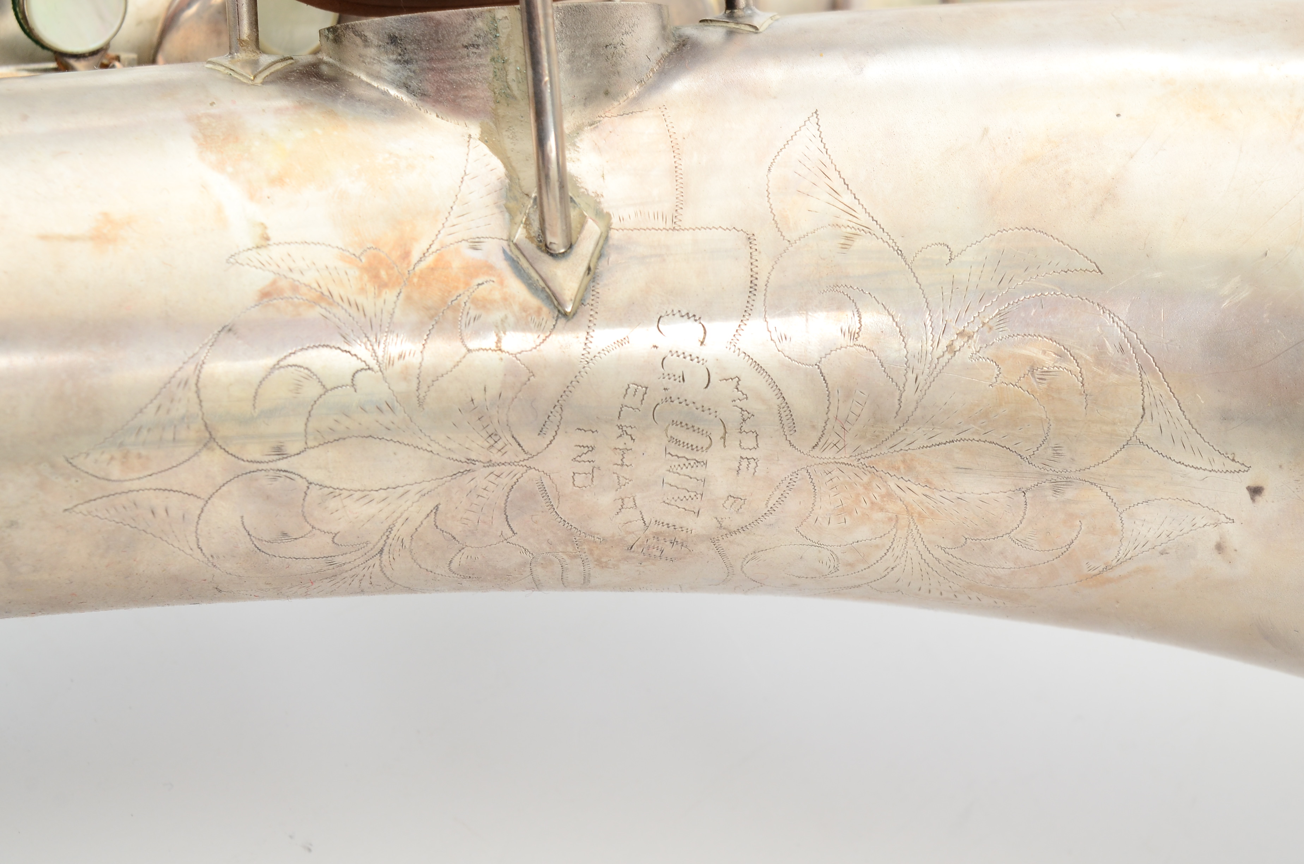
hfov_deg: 24.7
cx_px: 652
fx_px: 2982
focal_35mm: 82
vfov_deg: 16.5
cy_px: 432
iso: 320
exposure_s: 1/80
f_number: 10
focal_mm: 55
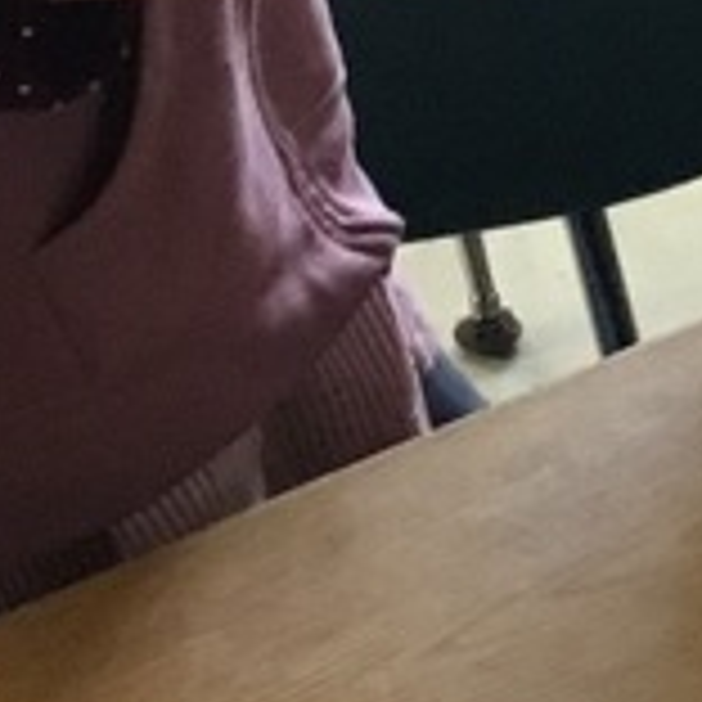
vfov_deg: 9.5
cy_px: -202
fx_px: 4130
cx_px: 1305
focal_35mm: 180
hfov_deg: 9.2
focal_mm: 3.3
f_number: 2.4
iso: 200
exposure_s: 1/24
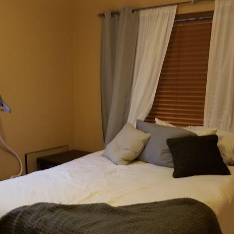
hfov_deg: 37.4
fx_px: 344
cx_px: 94
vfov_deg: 37.3
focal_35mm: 45
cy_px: 146
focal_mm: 4.2
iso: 160
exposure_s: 1/24
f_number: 1.7
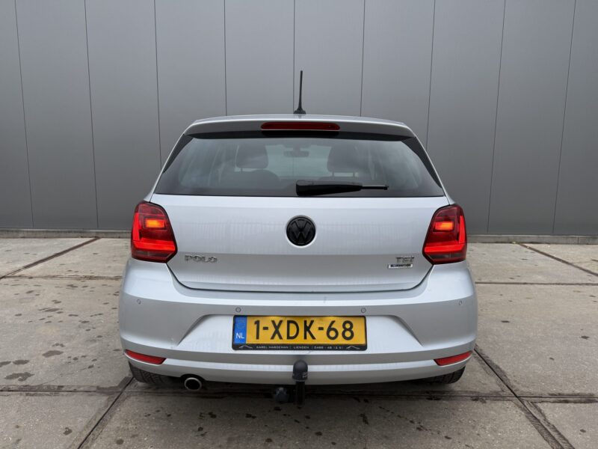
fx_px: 415
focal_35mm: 24
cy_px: 224
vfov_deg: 56.8
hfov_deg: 71.6
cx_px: 299
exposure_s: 1/100
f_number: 1.78
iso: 100
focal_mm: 6.76
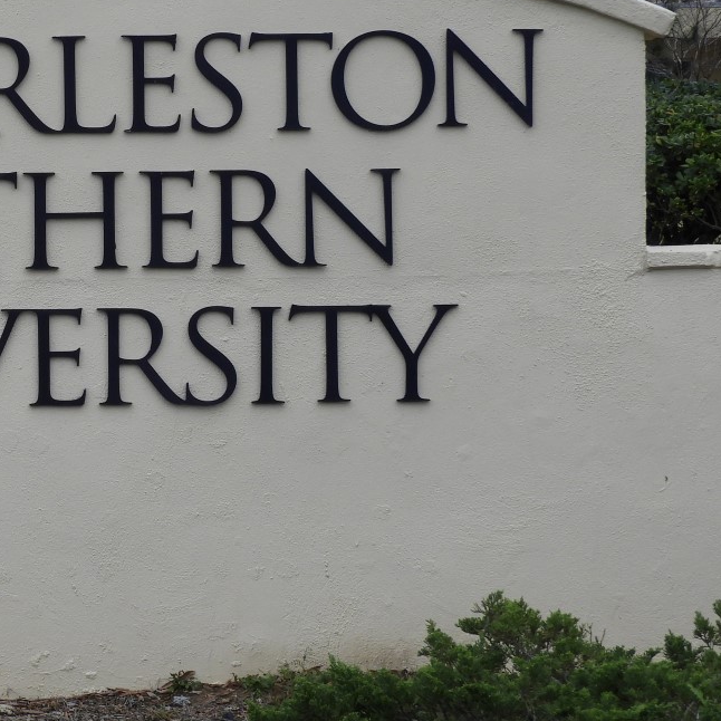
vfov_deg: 8.4
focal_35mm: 207
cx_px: -25
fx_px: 4878
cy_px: 235
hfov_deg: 8.4
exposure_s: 1/100
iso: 100
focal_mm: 18.8
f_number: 4.8
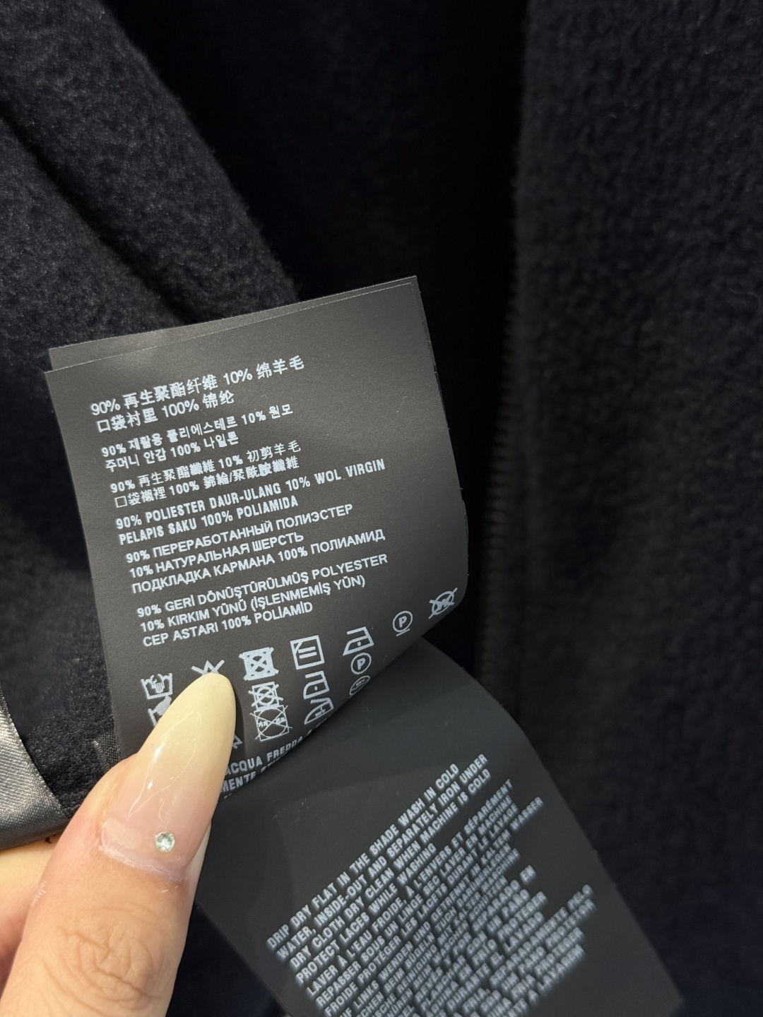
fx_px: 1411
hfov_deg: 30.3
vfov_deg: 39.7
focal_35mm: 48
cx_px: 382
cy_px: 508
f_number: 1.78
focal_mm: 6.76
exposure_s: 1/50
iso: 80
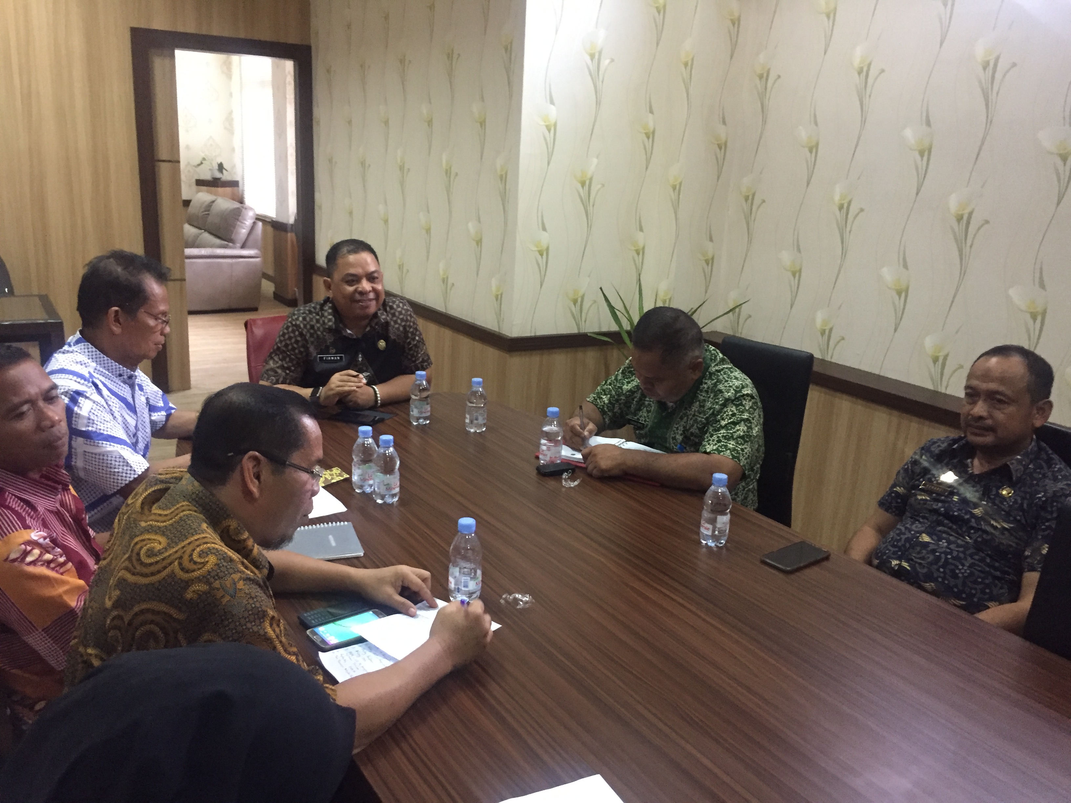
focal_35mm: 29
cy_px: 402
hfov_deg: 61.7
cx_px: 536
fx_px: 897
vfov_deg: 48.2
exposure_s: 1/17
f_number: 2.2
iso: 250
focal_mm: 4.15
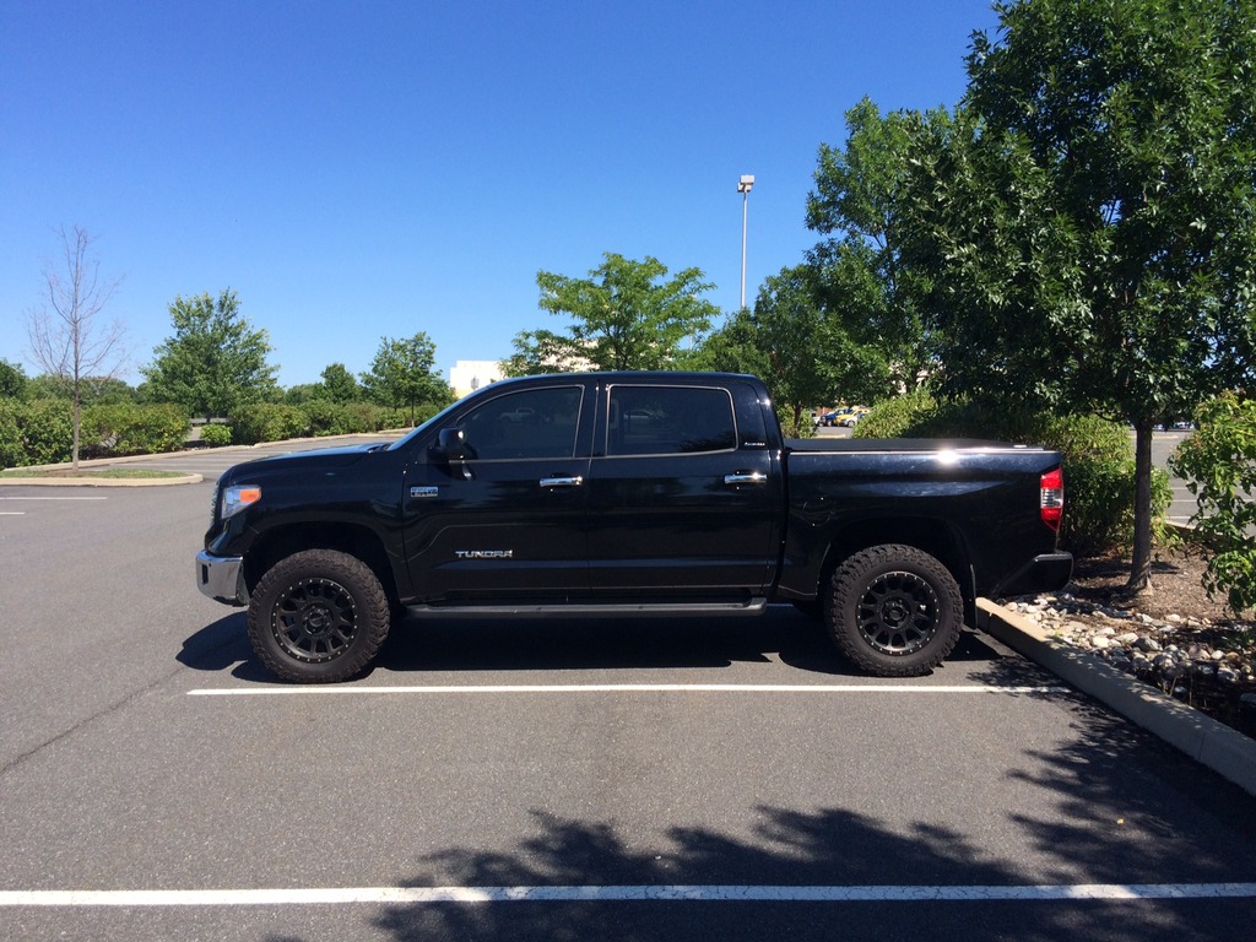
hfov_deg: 61.7
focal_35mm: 29
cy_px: 471
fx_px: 1052
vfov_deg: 48.2
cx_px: 628
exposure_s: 1/1520
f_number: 2.2
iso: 32
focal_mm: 4.15
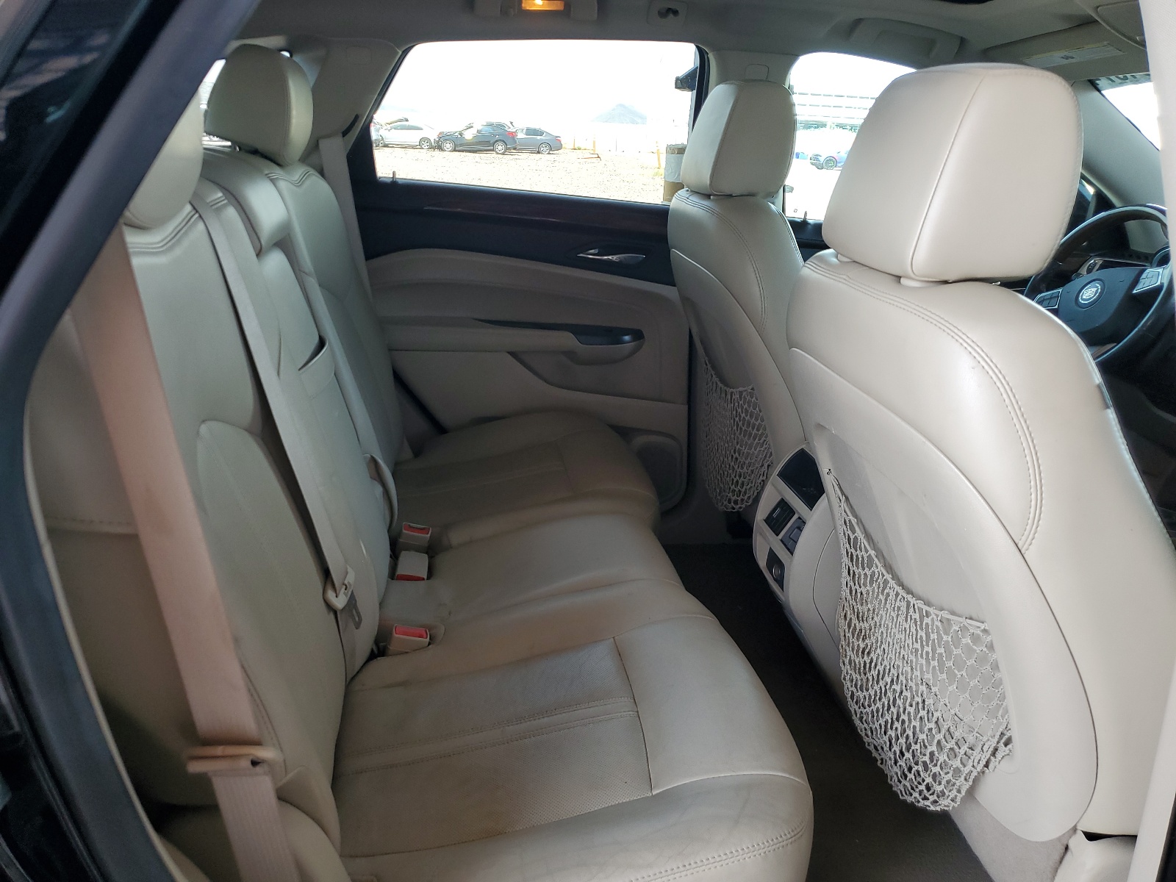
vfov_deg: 53.1
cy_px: 441
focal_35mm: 26
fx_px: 883
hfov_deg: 67.3
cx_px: 588
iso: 62
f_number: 1.5
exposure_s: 1/120
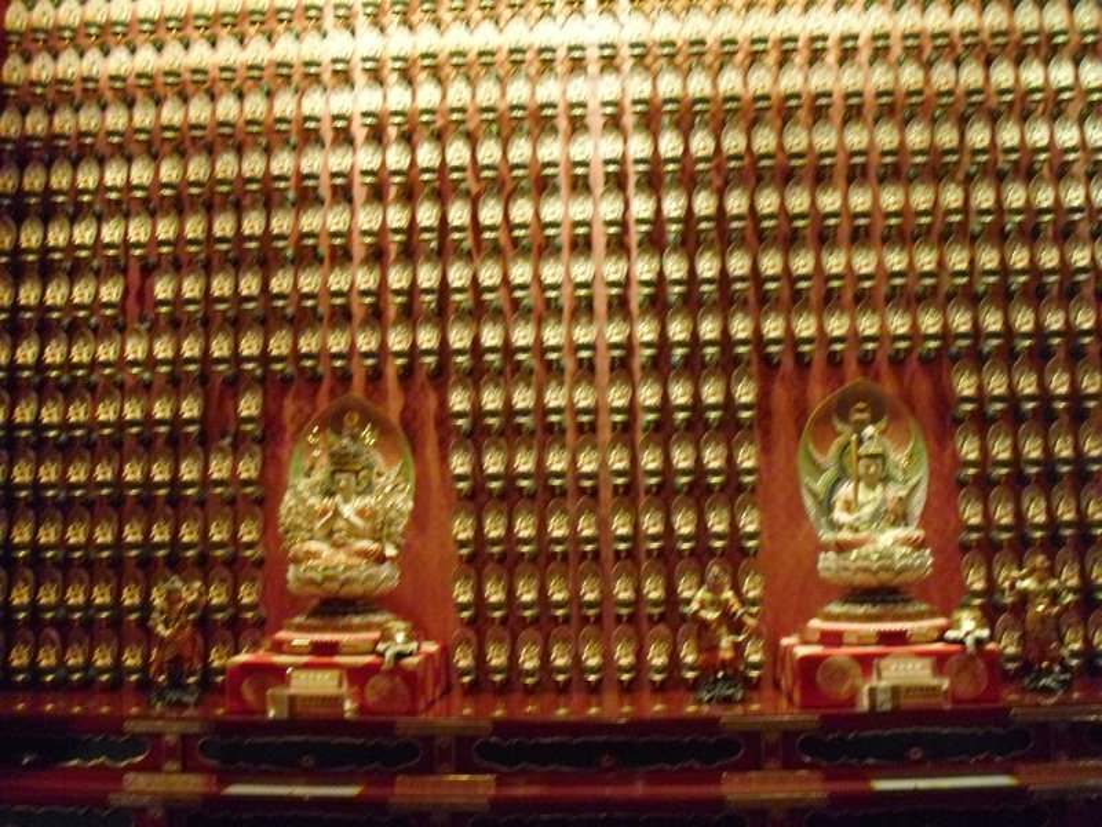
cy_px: 414
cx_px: 551
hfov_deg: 49.0
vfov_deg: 37.7
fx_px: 1210
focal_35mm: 38
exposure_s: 1/25
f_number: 2.8
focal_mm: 6.2
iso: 800
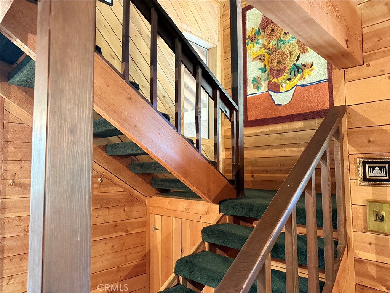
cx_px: 195
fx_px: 270
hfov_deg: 71.6
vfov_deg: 56.8
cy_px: 146
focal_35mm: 24
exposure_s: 1/30
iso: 1000
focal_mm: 6.76
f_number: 1.78
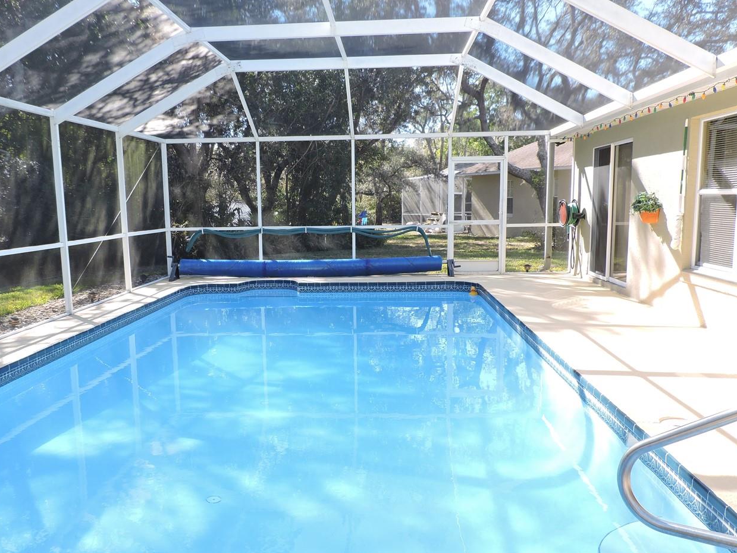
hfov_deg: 58.2
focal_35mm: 31
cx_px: 326
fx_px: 660
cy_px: 308
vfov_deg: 45.4
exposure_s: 1/160
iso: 100
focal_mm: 4.3
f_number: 3
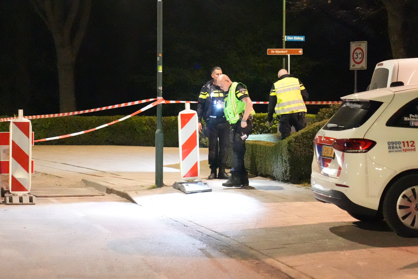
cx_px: 209
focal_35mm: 105
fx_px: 1220
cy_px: 140
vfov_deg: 13.1
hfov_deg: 19.4
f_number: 3.2
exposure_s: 1/40
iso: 32000
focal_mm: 70
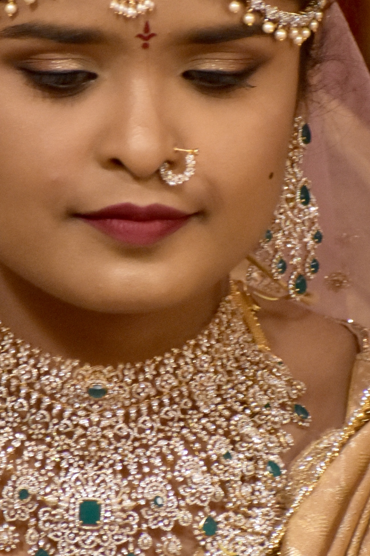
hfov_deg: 1.0
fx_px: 21243
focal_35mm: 1378
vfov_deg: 1.5
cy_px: 329
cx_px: 200
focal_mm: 300
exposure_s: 1/500
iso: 2000
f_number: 6.3
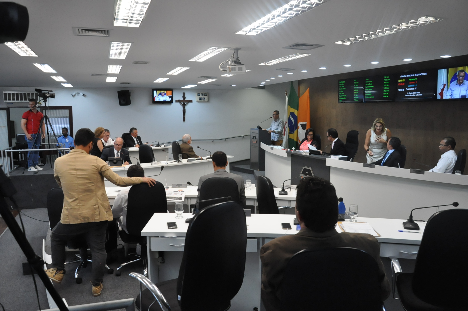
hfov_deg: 67.4
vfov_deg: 47.8
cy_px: 156
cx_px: 234
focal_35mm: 27
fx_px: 351
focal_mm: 18
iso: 2000
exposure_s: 1/160
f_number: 6.3
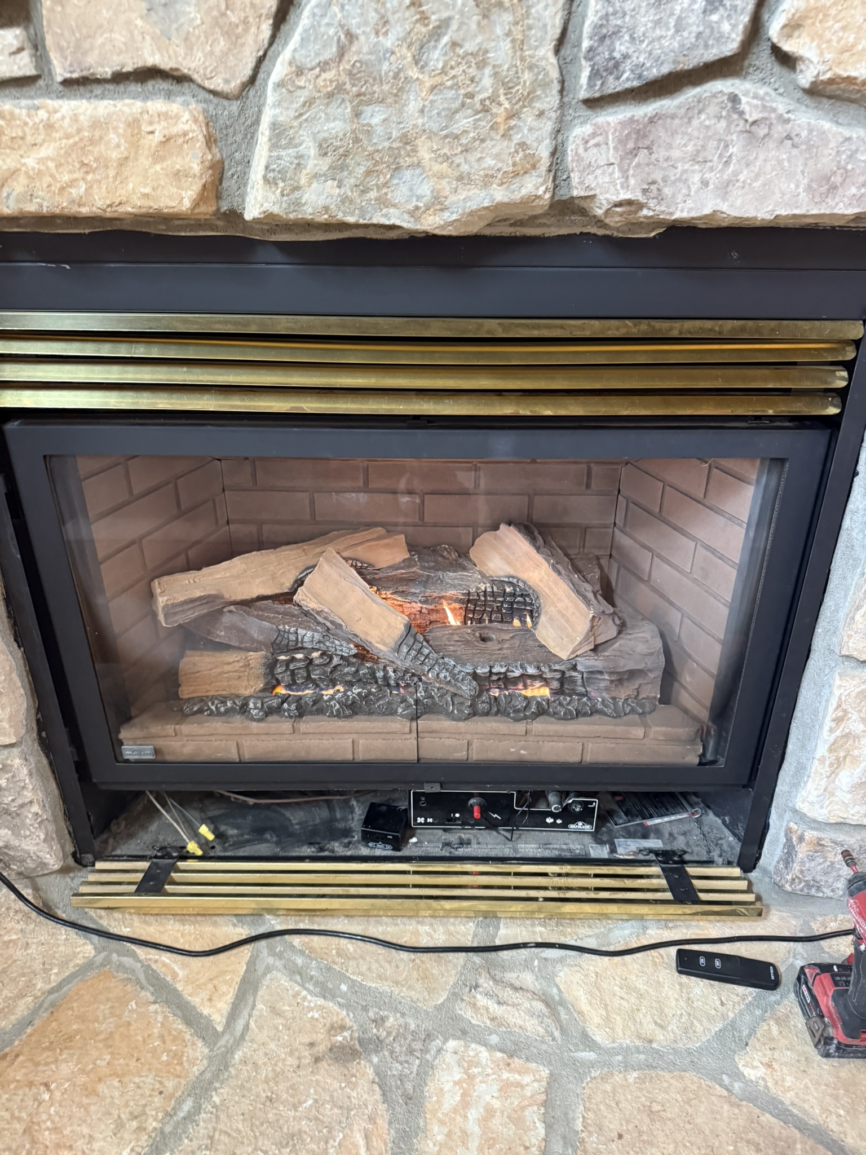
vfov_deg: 71.6
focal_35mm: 24
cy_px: 578
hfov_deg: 56.8
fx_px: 801
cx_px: 433
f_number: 1.78
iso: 500
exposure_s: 1/60
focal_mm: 6.76
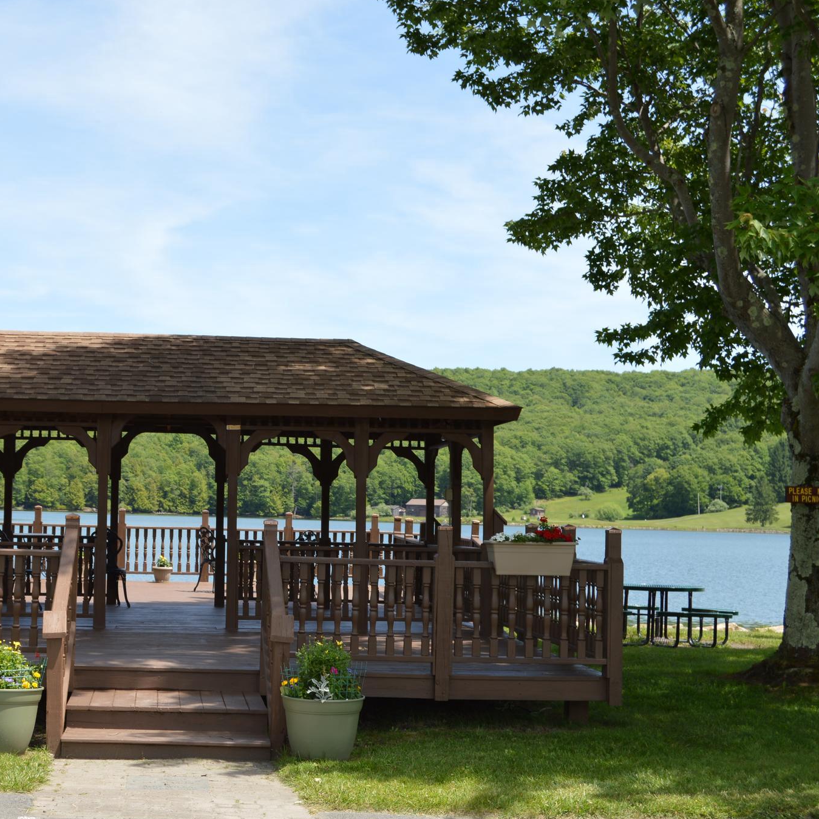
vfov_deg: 29.6
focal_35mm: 58
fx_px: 1553
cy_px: 410
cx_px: 241
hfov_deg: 29.2
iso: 100
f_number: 7.1
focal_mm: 30
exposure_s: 1/200
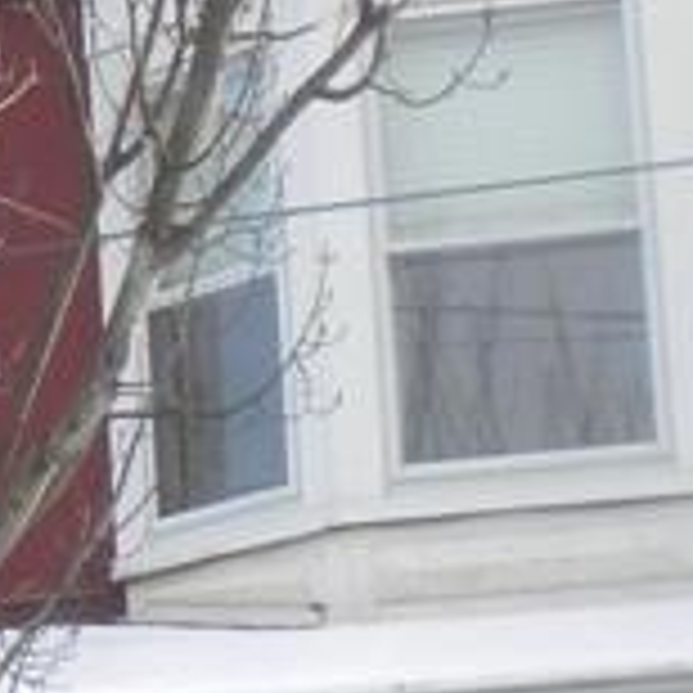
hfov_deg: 8.3
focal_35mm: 206
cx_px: -351
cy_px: 630
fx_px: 4666
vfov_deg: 8.5
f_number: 4.6
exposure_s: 1/297
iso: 80
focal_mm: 6.3
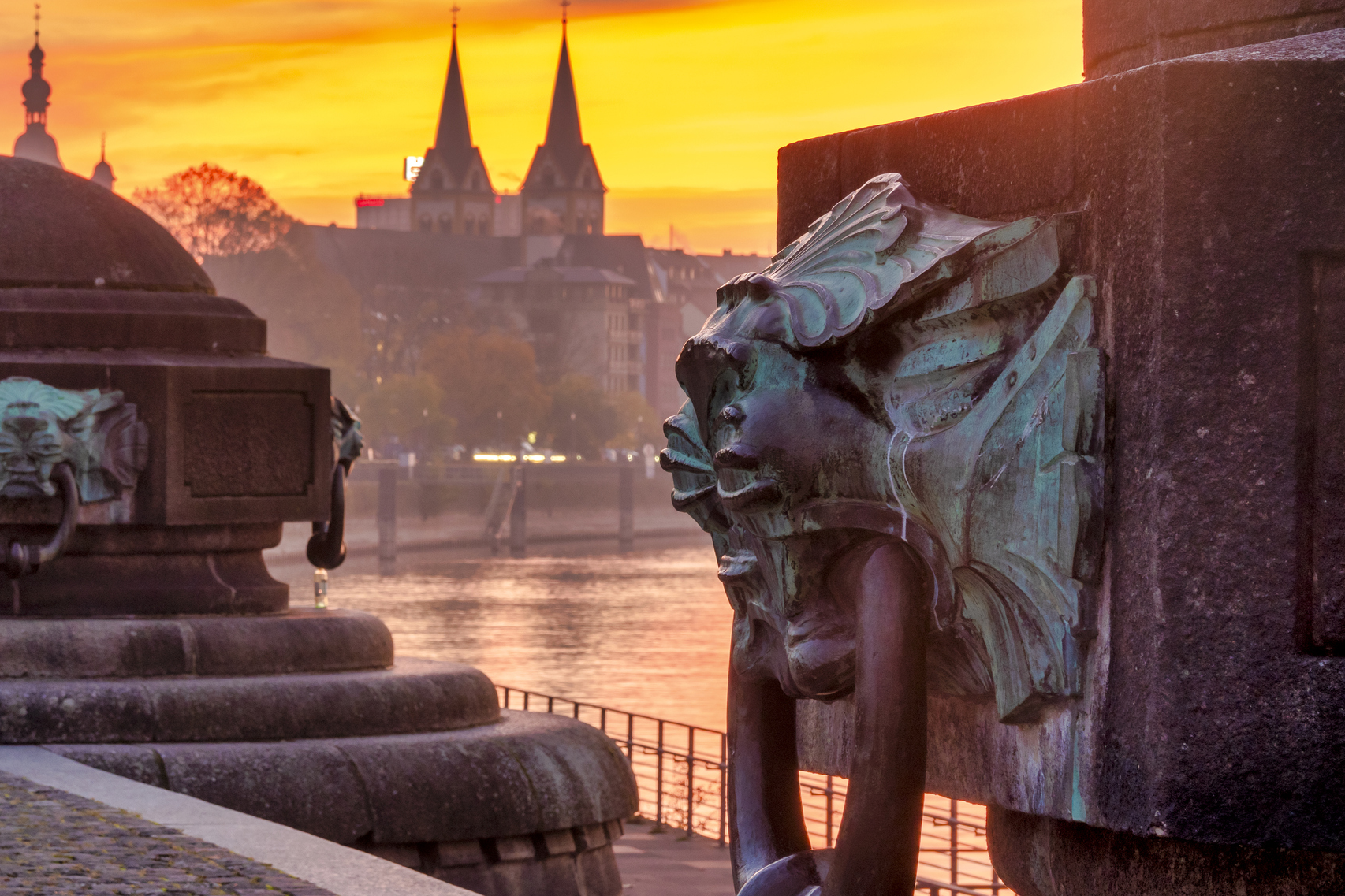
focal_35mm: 138
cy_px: 531
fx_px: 5155
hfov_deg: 14.9
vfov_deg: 9.9
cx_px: 548
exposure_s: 1
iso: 64
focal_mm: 40.73
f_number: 5.6
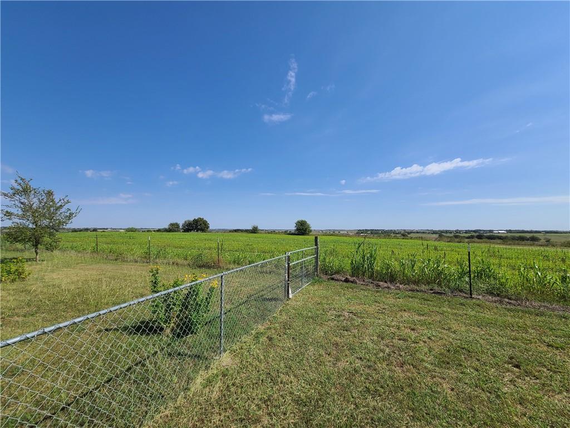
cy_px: 214
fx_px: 214
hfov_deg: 106.2
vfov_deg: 89.9
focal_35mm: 13
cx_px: 285
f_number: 2.2
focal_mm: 2.2
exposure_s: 1/2767
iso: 64
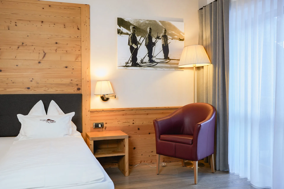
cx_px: 142
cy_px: 94
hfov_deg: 55.8
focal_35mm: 34
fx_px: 268
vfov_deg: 38.9
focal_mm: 34
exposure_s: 1/160
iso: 800
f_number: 4
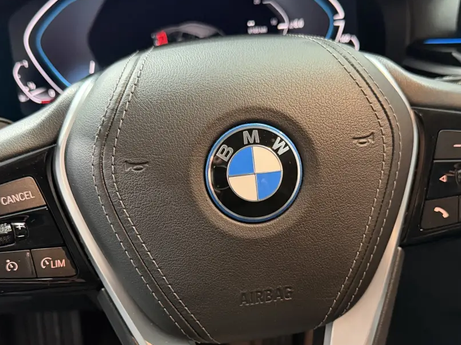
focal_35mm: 43
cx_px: 229
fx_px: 573
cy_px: 231
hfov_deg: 43.9
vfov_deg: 33.3
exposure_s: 1/33
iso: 640
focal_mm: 6.76
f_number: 1.78
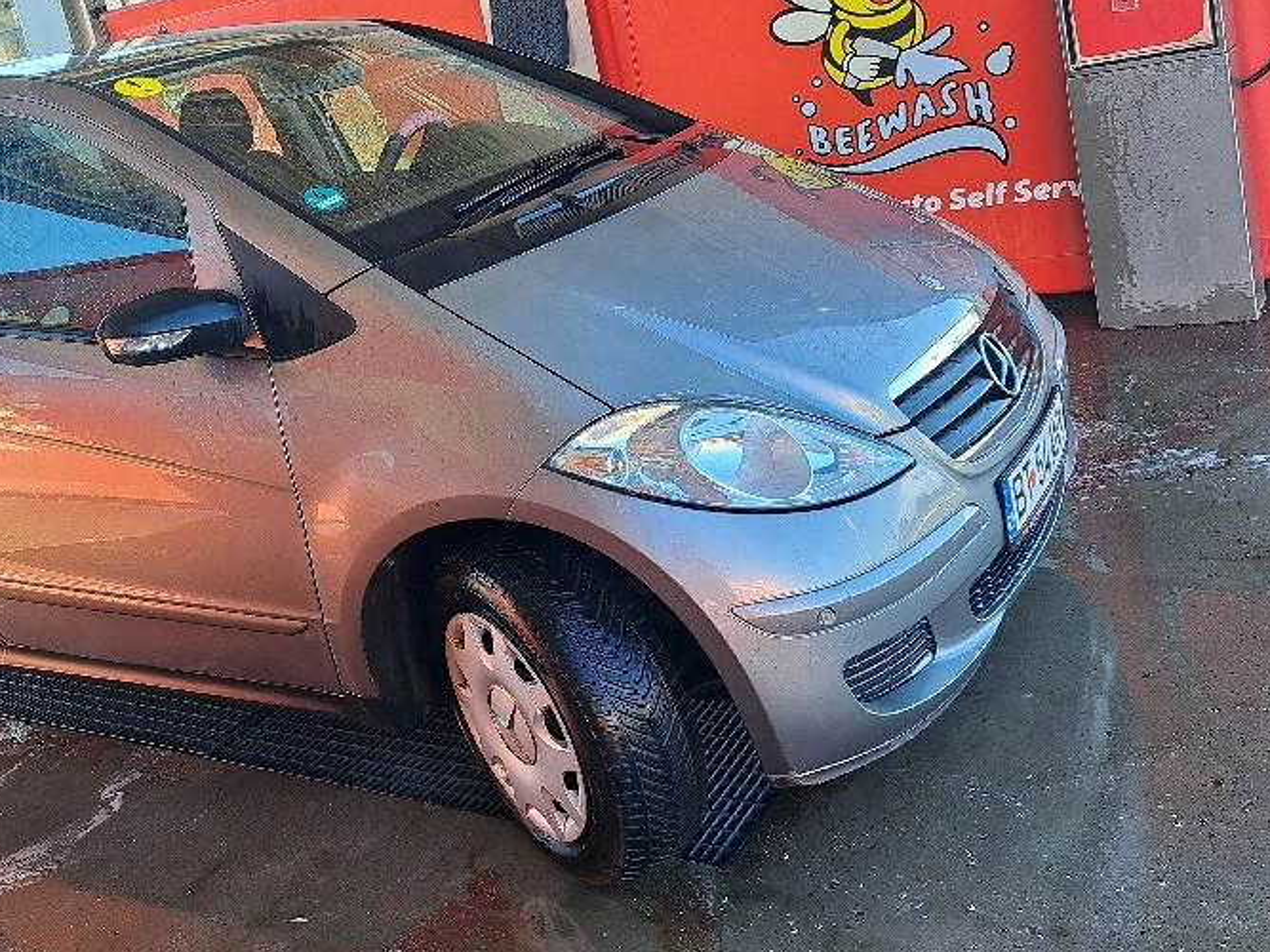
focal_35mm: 36
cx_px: 465
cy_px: 360
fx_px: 1321
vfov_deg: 39.4
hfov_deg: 50.8
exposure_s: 1/133
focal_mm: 5.23
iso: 50
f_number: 1.8
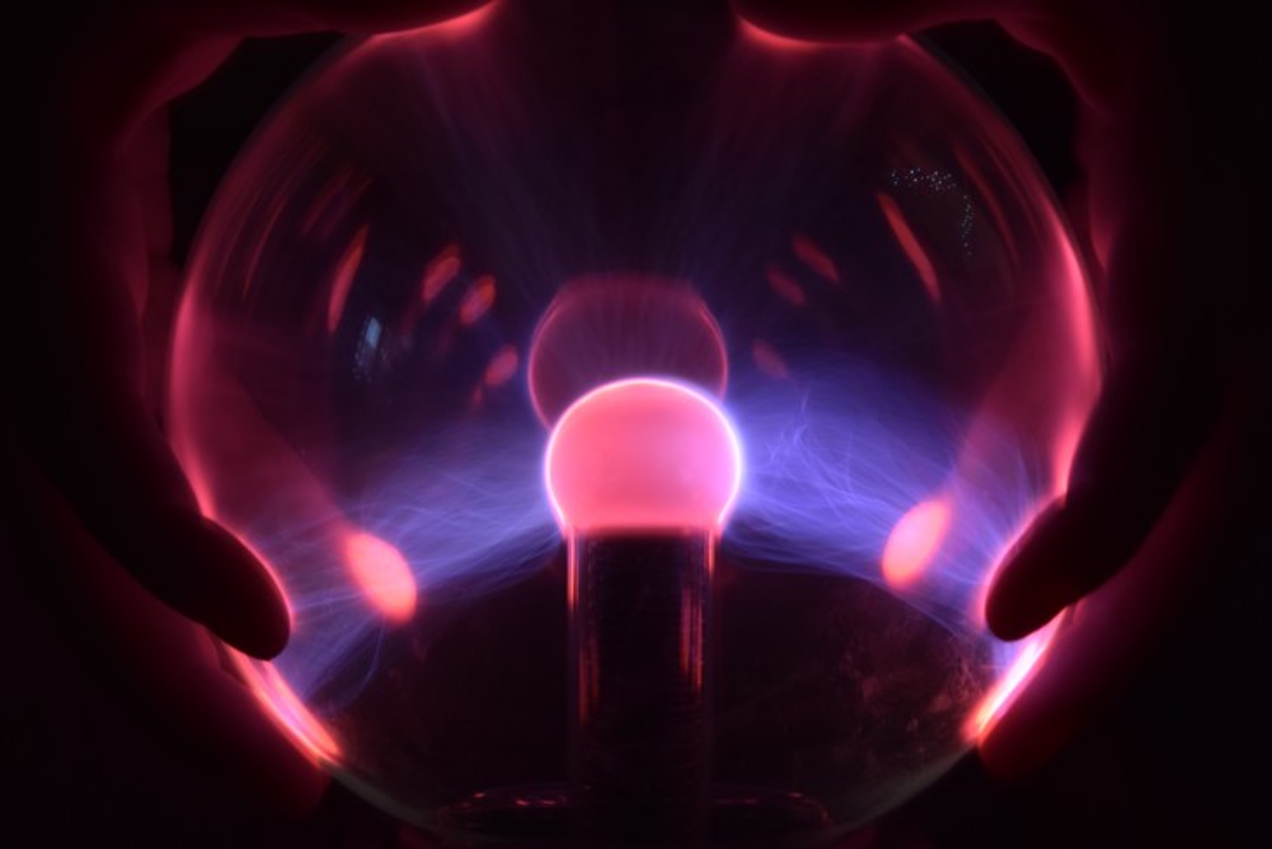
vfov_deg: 14.7
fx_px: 3286
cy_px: 424
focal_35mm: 93
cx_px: 636
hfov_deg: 21.9
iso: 100
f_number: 22
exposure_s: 15
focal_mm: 62
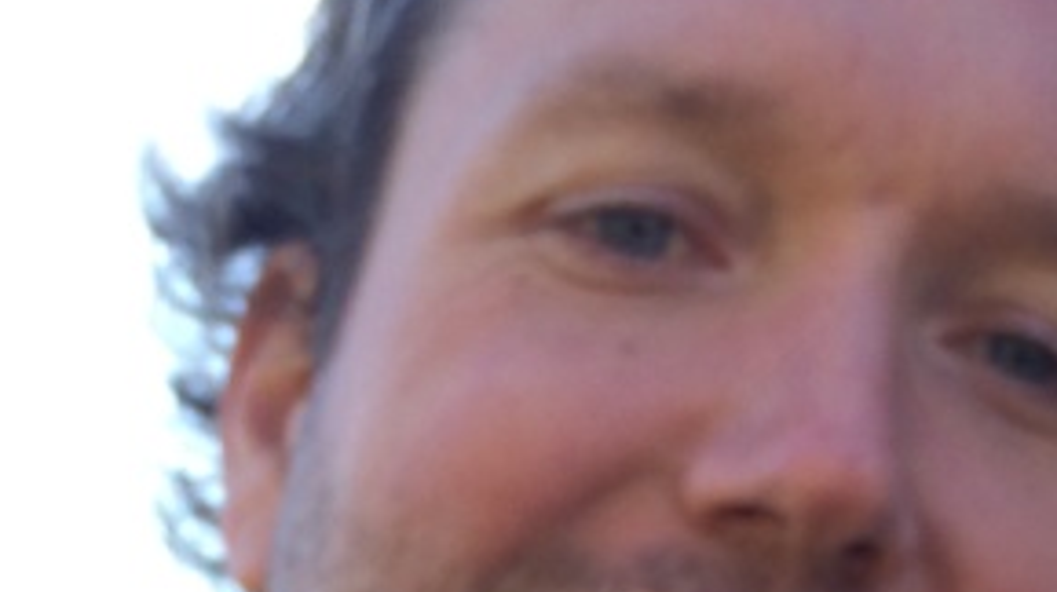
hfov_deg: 18.5
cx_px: 655
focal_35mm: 116
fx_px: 3248
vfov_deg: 9.7
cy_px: 1173
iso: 32
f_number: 2.2
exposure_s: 1/311
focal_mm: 4.12
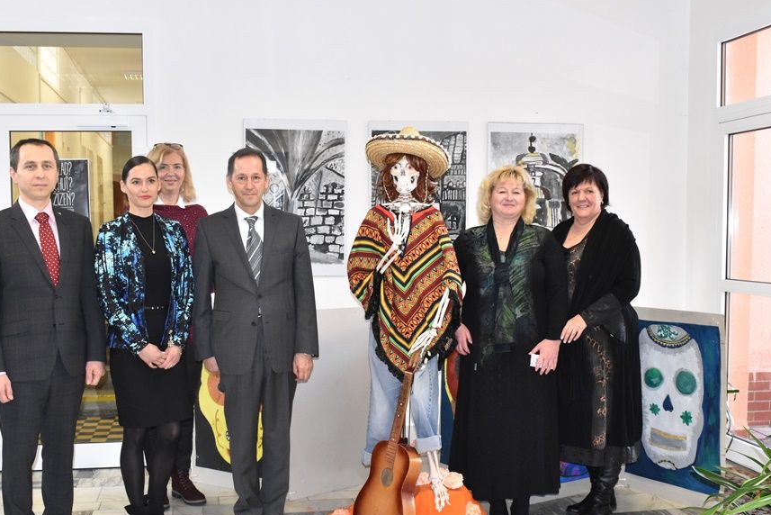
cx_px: 351
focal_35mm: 43
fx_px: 921
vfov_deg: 31.2
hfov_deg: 45.4
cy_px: 301
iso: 1800
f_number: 8
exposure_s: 1/60
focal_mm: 24
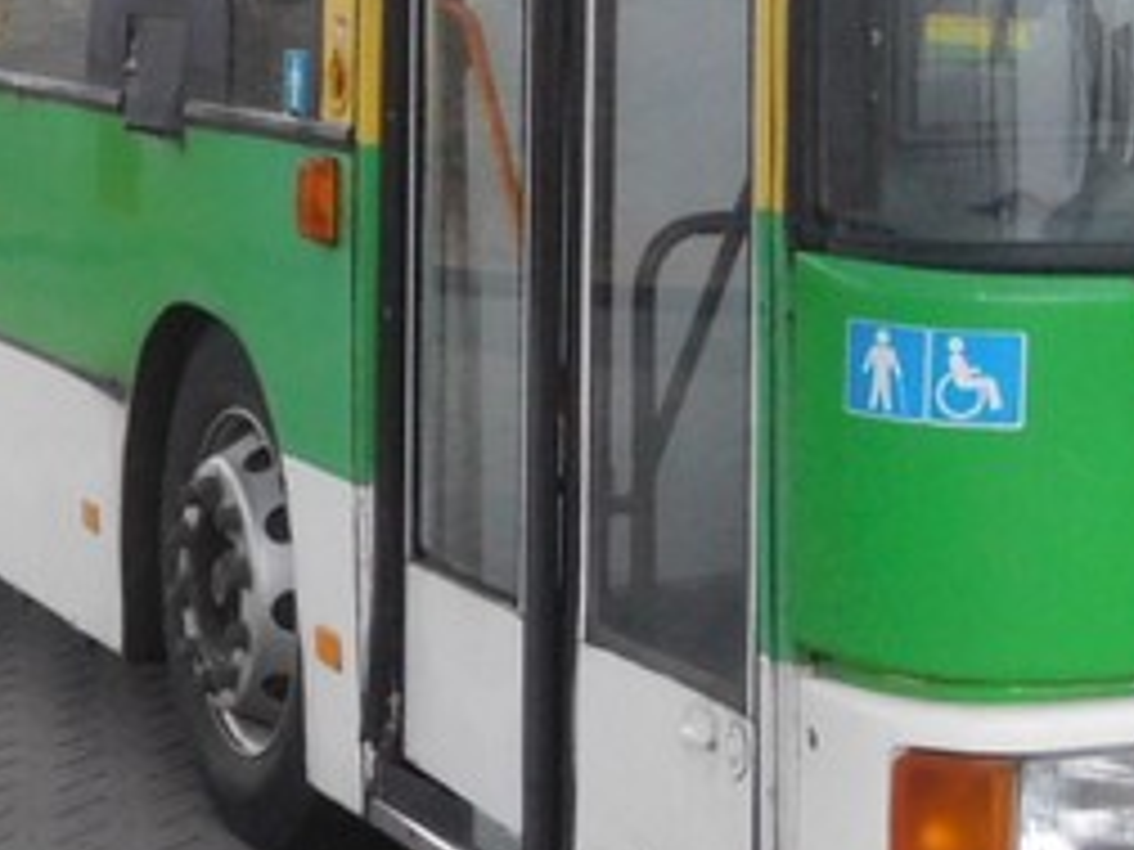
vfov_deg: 14.4
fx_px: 3276
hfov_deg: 19.4
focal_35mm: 100
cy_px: -88
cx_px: 922
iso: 400
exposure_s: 1/200
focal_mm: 5
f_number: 3.5
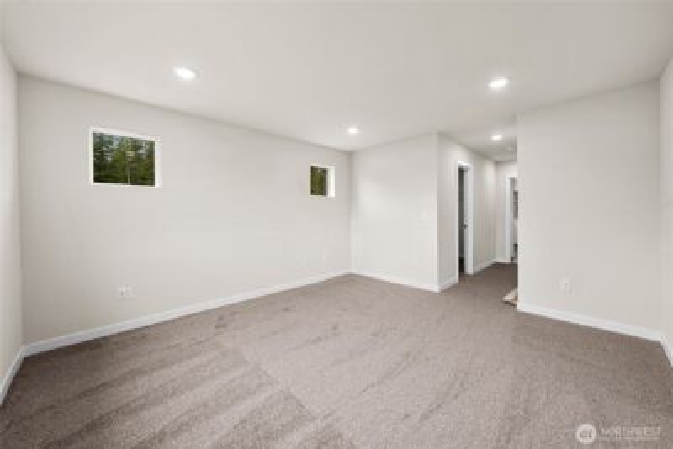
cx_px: 336
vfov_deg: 85.5
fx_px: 243
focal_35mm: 13
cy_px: 224
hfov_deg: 108.3
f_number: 7.1
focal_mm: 13
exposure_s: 1/30
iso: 320
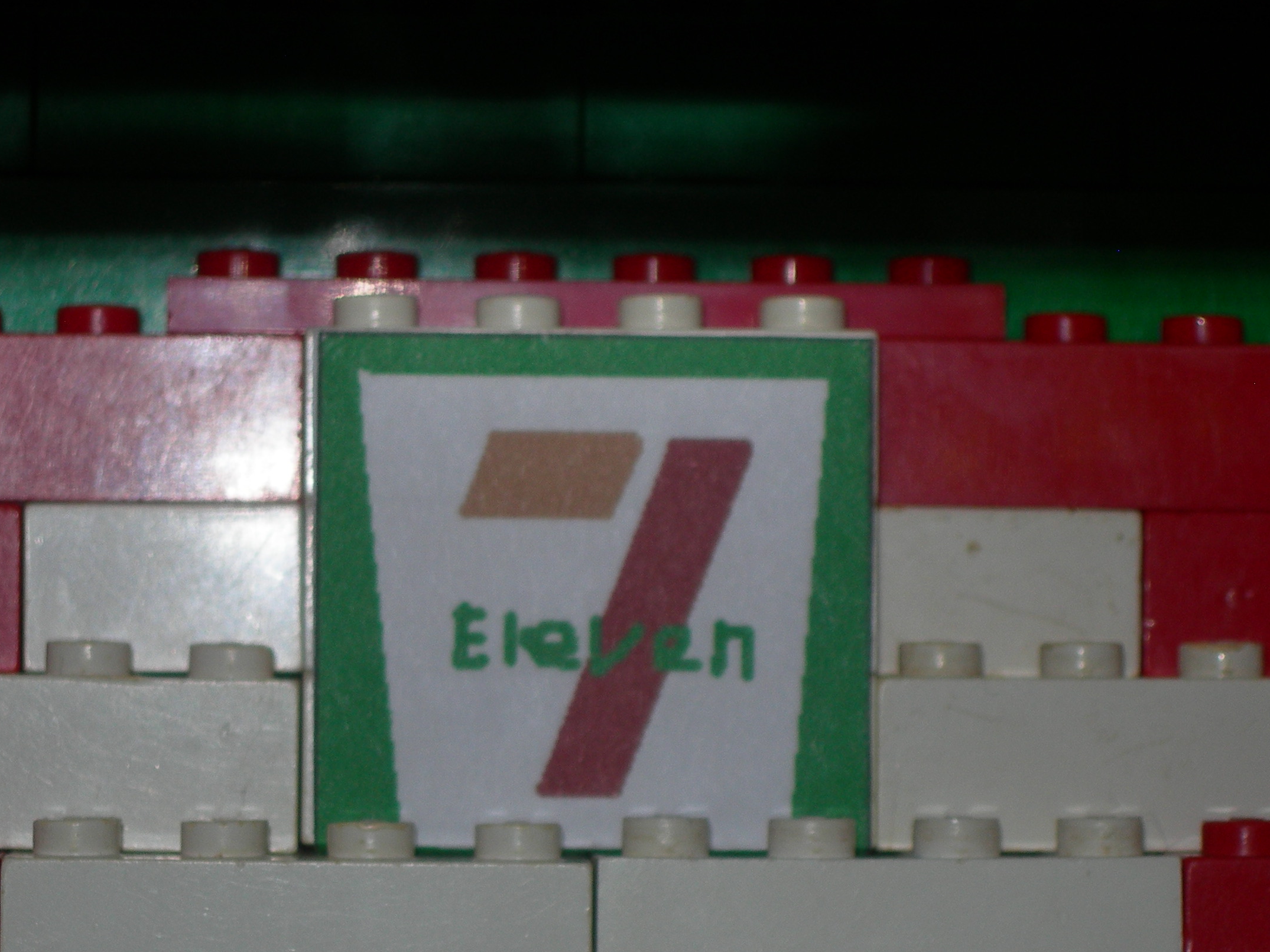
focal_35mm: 163
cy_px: 641
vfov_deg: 9.1
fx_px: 5979
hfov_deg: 12.1
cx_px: 486
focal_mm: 23.4
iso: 50
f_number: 4.9
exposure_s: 1/60.1
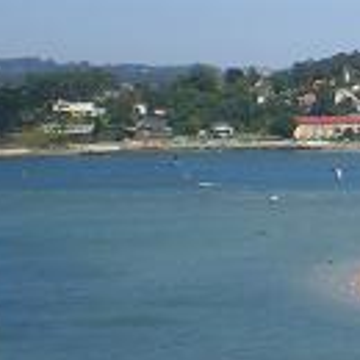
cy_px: 299
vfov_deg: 12.8
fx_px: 1600
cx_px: 709
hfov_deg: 11.6
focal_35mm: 136
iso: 64
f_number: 4.6
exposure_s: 1/400
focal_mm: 6.3
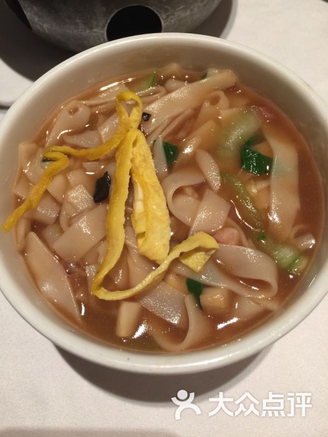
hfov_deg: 48.2
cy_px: 218
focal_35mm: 29
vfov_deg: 61.7
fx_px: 366
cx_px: 164
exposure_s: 1/17
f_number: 2.2
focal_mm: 4.15
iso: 50
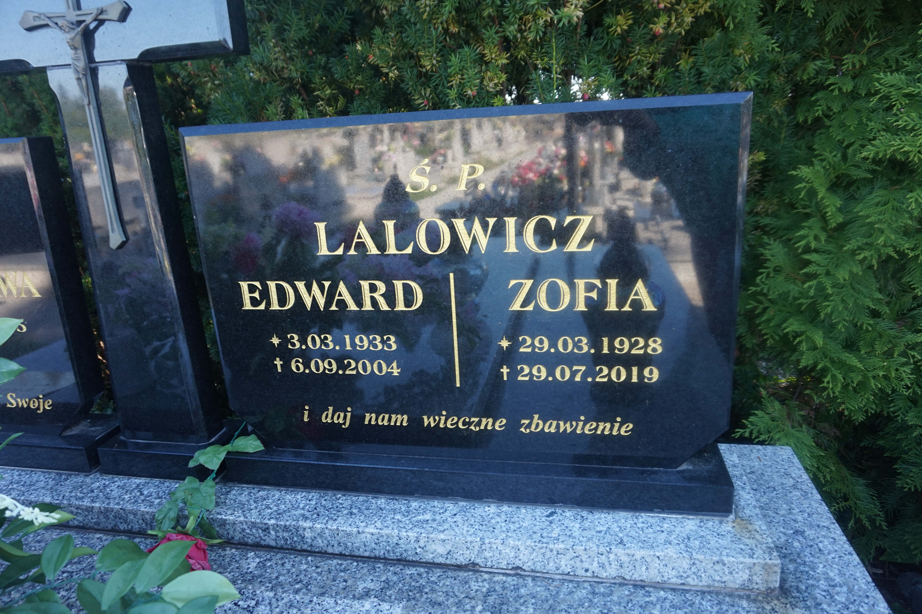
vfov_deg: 53.1
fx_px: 614
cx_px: 461
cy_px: 307
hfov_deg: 73.8
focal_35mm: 24
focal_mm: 16
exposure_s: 1/160
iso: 250
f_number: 4
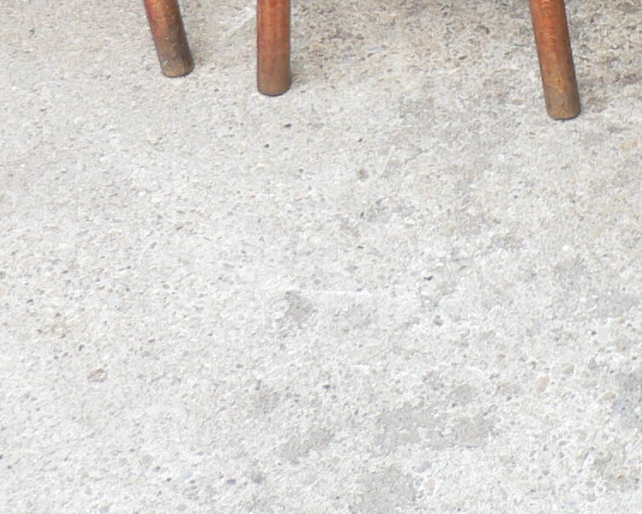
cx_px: 724
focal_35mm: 120
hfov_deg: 15.6
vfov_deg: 12.2
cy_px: -260
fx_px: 2280
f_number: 2.8
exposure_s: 1/60
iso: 80
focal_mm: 6
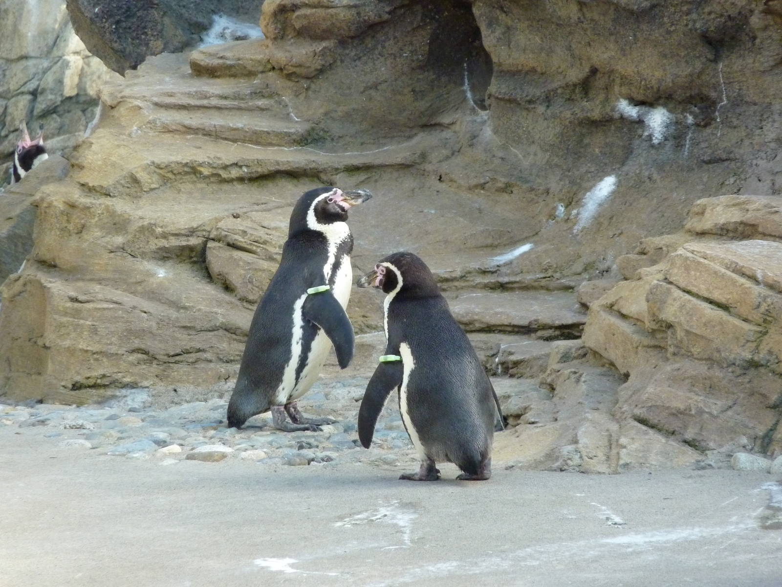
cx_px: 391
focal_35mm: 300
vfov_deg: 5.0
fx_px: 6777
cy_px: 294
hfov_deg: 6.6
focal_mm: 49.2
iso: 400
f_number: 4.9
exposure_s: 1/320
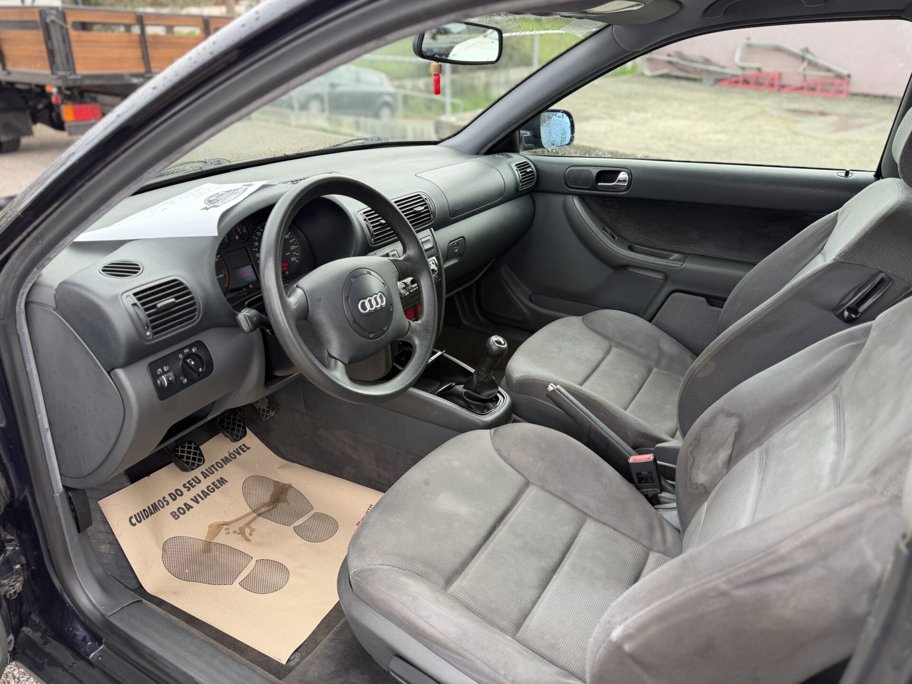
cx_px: 456
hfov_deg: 71.6
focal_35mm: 24
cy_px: 342
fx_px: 632
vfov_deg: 56.8
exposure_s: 1/228
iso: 80
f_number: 1.78
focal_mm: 6.76
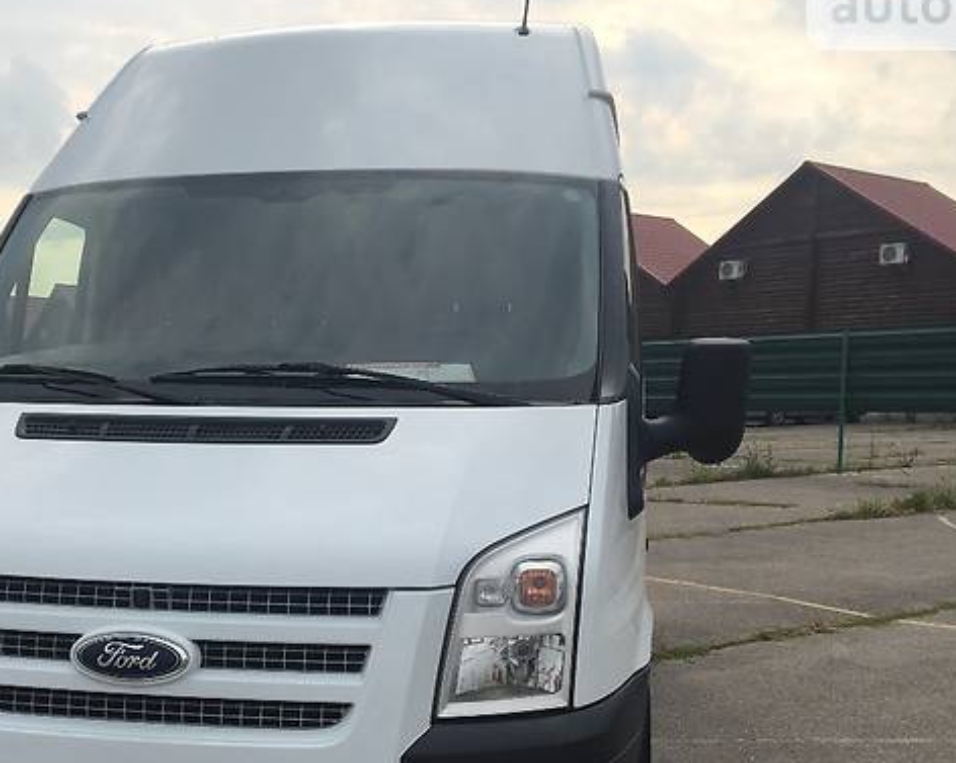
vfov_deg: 31.0
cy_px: 546
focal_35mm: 48
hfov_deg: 38.4
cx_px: 318
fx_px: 1357
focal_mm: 4.2
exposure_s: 1/1166
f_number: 2.2
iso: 25
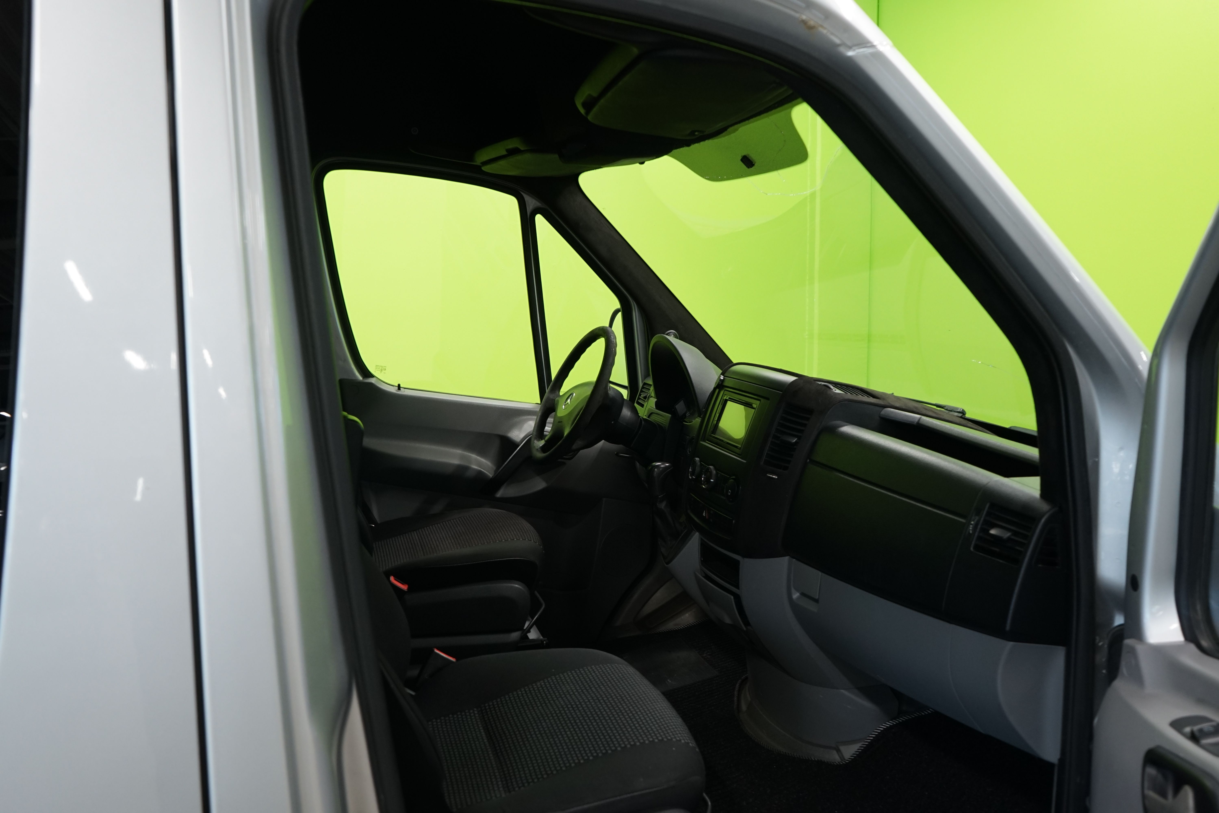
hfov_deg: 65.5
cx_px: 610
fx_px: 948
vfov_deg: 46.4
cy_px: 406
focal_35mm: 28
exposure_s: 1/30
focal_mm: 28
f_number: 5.6
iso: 800
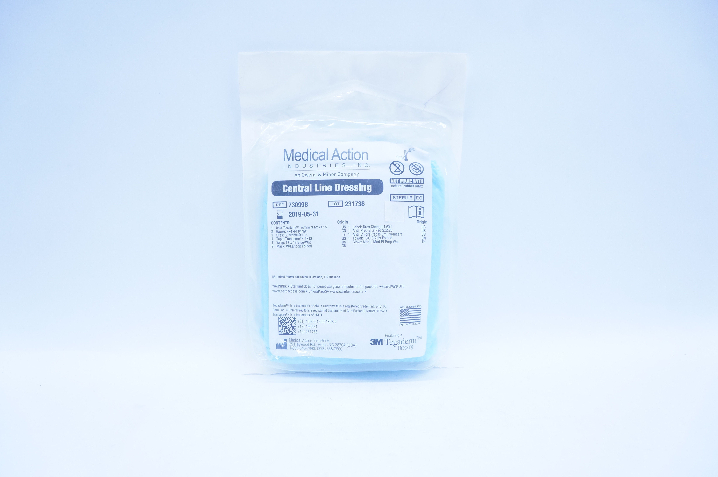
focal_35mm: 27
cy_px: 238
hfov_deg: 67.4
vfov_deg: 47.8
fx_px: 538
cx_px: 359
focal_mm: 18
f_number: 5.6
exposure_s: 1/125
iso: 800
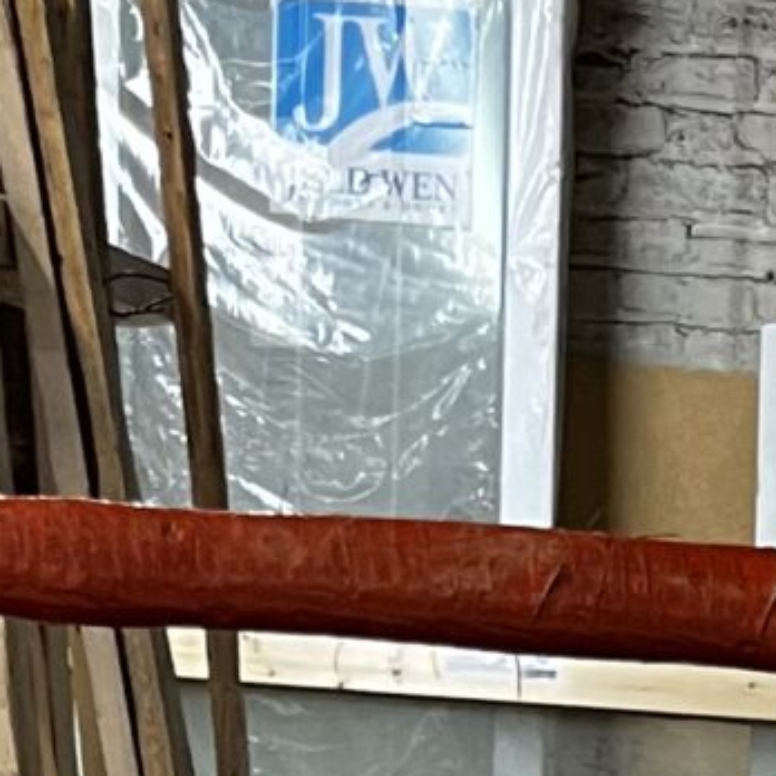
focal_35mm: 169
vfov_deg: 8.1
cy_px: 2627
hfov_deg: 10.2
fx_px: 4286
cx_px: 950
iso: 125
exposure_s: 1/42
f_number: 1.6
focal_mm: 5.1
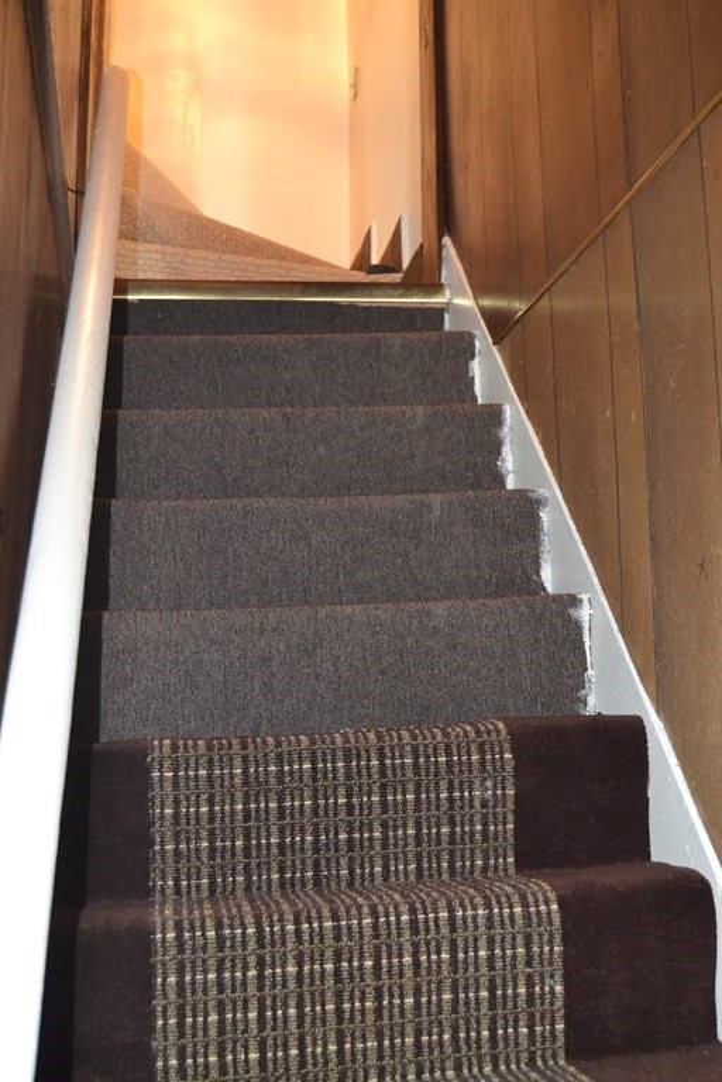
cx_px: 361
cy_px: 541
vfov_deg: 46.4
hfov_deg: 31.9
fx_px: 1263
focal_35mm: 42
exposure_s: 1/60
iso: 3200
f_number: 4
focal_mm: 28
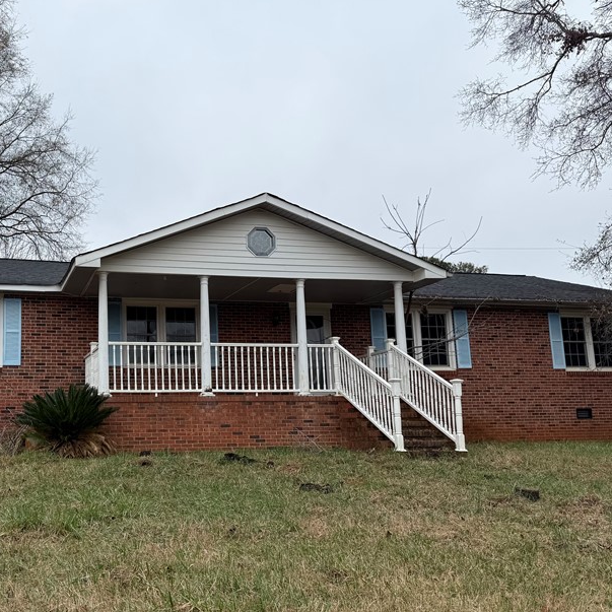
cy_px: 338
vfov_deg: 46.0
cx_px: 176
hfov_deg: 44.9
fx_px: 720
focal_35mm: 36
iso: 80
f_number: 1.78
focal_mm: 6.76
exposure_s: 1/2299
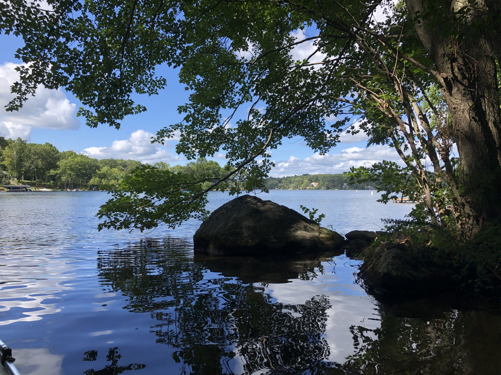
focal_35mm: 28
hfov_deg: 63.4
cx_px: 250
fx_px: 405
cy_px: 188
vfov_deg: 49.7
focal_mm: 3.99
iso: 20
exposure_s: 1/979
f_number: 1.8
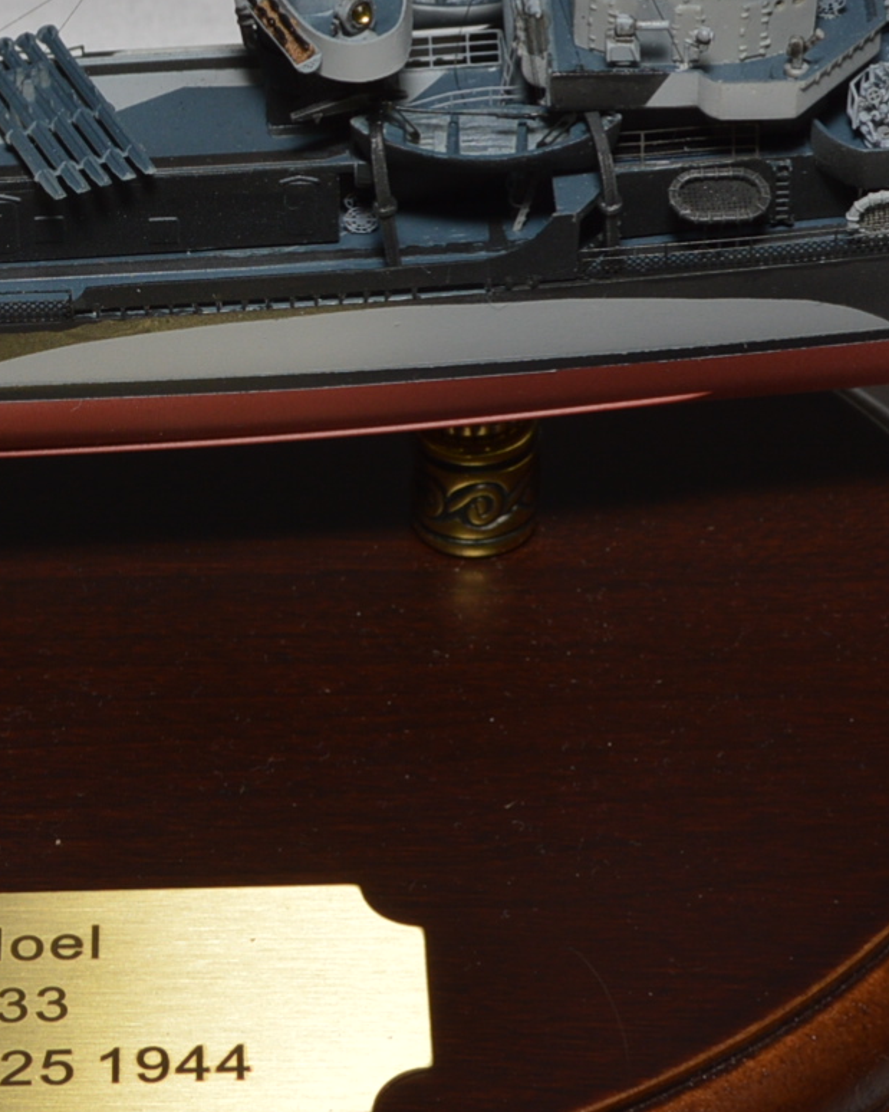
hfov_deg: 10.1
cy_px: 282
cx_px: 116
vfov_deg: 12.6
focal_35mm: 153
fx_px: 5033
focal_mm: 28
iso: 100
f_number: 8
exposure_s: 1/60
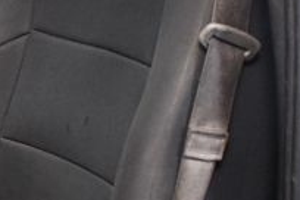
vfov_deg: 12.1
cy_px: 101
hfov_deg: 16.4
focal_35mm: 113
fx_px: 942
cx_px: -154
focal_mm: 18
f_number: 3.5
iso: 3200
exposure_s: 1/100
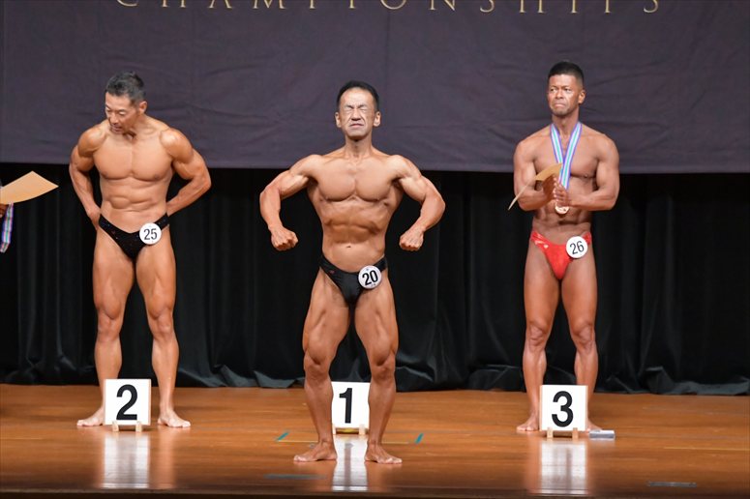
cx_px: 375
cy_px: 250
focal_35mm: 255
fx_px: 5310
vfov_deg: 5.4
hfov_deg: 8.1
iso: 6400
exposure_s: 1/400
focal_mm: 170
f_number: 5.6
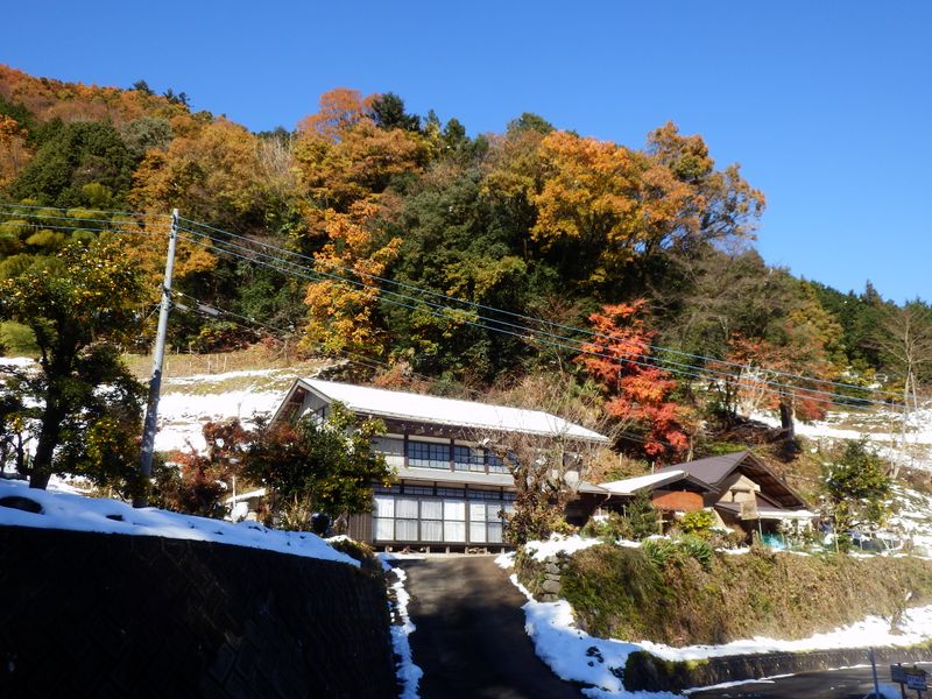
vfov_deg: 42.9
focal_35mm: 33
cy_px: 350
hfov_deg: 55.4
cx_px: 466
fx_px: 888
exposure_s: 1/500
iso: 80
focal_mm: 5.9
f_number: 3.7
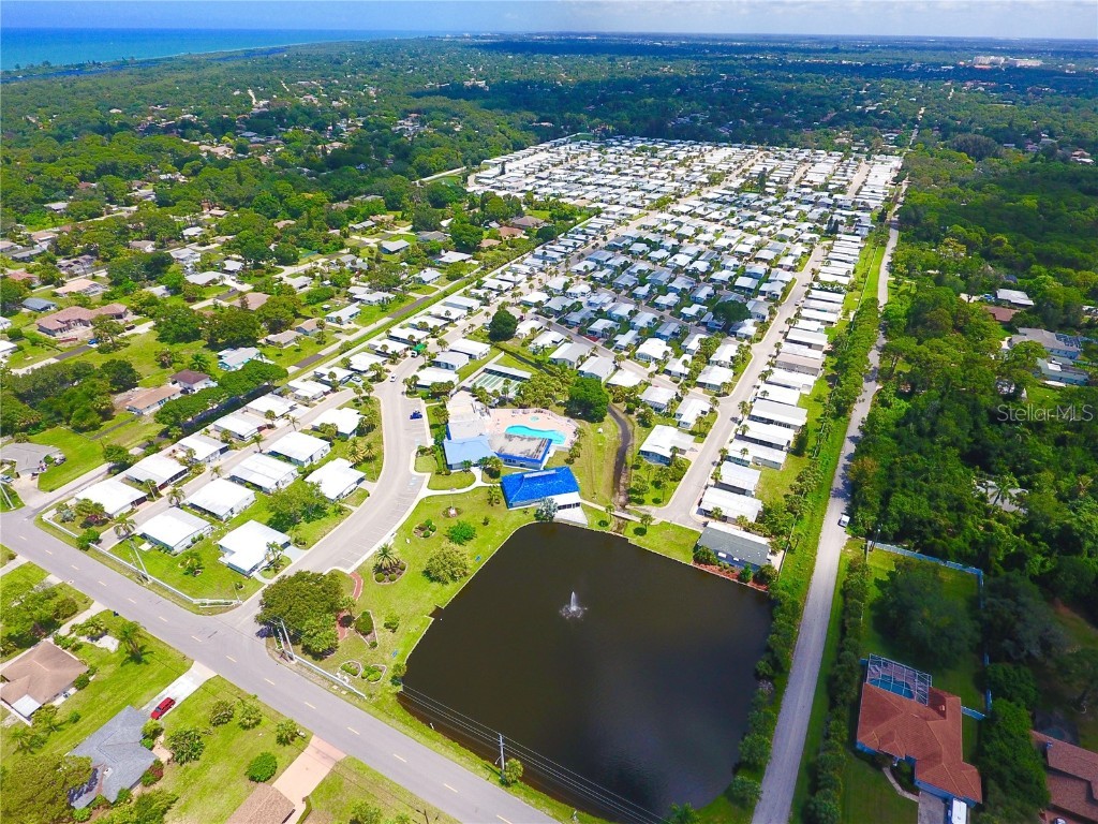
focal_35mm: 20
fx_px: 634
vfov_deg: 66.0
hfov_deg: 81.7
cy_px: 412
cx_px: 549
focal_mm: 3.61
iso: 100
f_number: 2.8
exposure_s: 1/1580
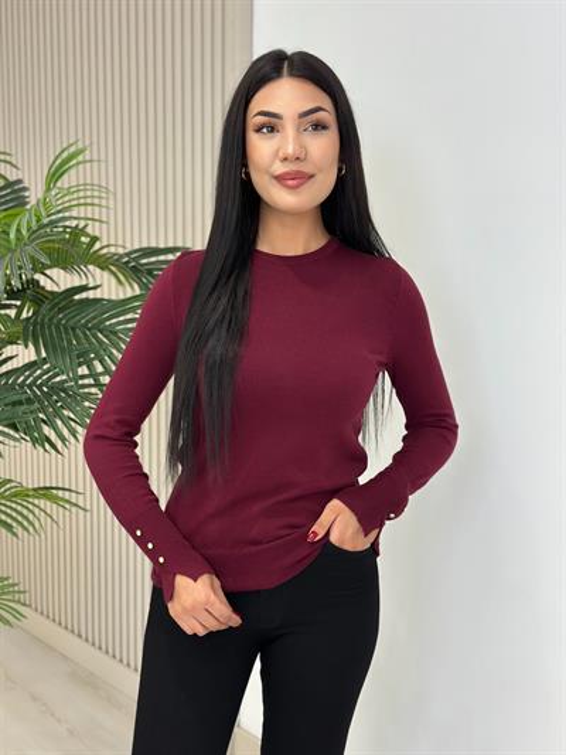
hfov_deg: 30.3
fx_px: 1046
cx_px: 283
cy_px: 378
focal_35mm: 48
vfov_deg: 39.6
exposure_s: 1/171
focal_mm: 6.86
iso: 100
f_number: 1.78
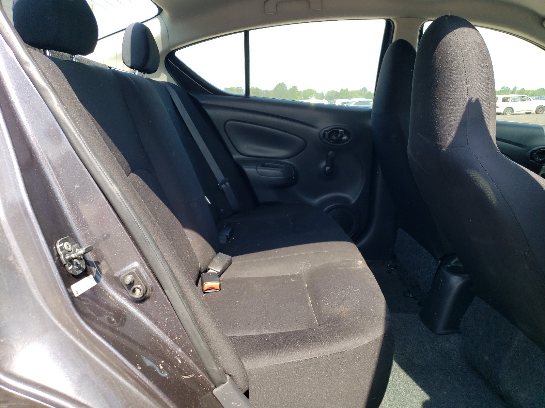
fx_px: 409
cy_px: 204
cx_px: 272
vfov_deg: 53.1
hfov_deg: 67.3
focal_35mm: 26
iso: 50
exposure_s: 1/500
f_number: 1.5
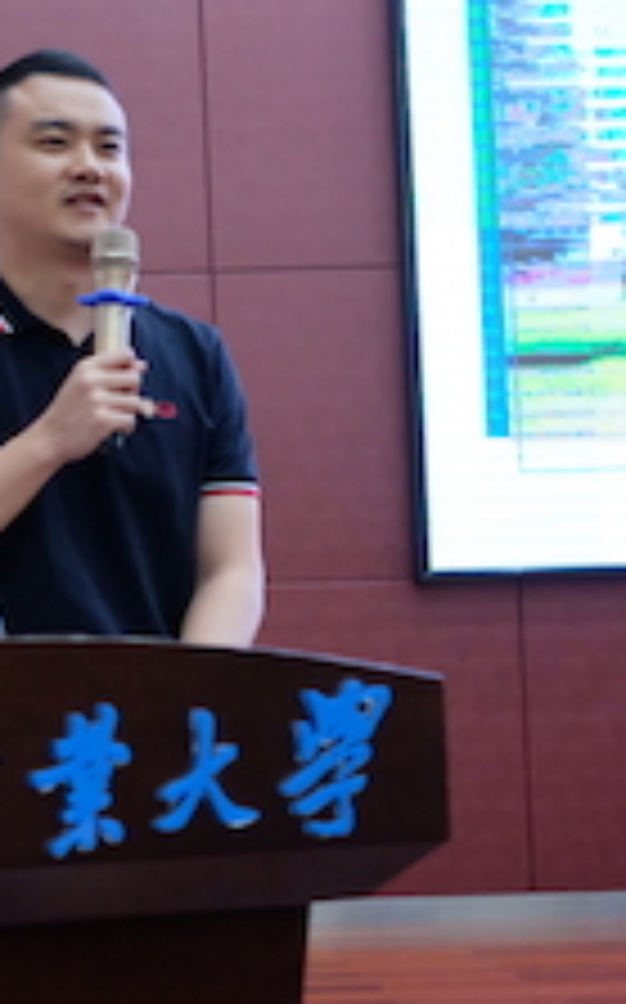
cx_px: -158
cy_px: 495
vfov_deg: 25.9
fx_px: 2188
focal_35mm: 80
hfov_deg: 15.6
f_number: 2
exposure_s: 1/500
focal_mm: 23
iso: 5000
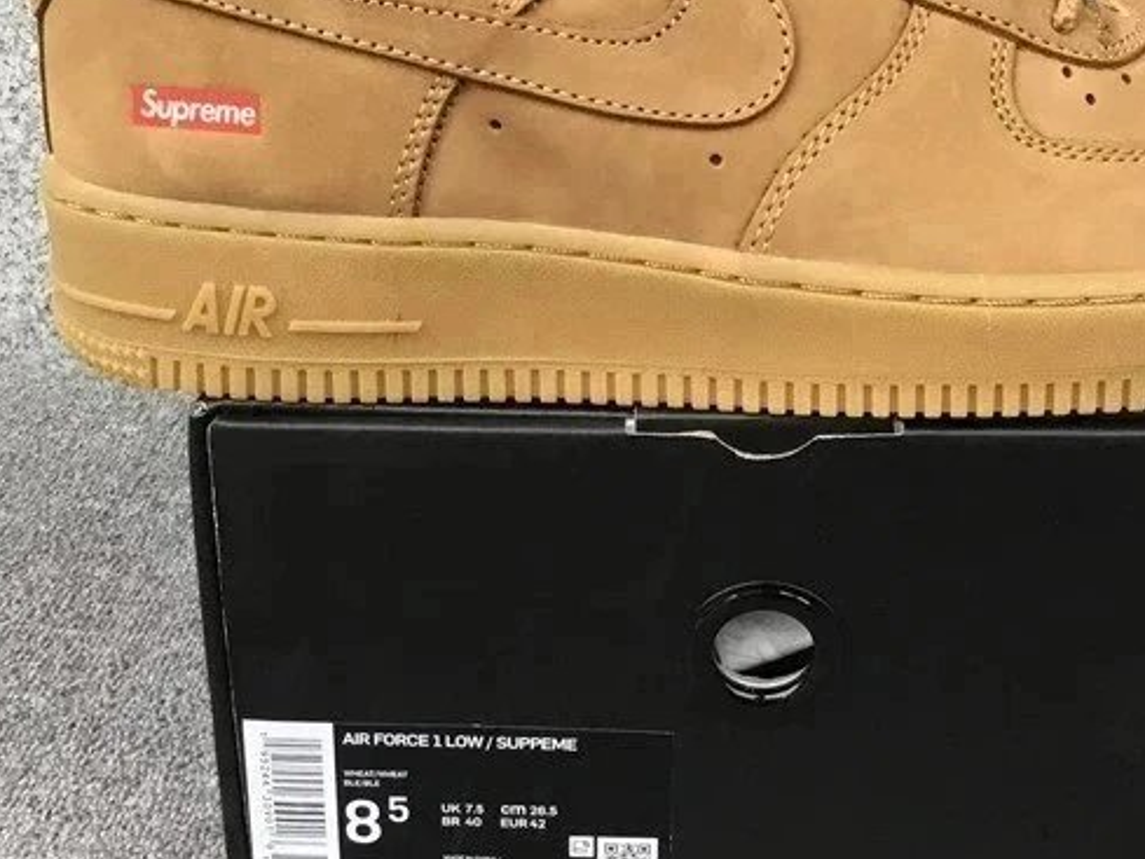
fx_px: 1886
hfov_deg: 33.5
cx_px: 745
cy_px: 284
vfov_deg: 25.5
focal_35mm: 57
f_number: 2.4
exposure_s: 1/33
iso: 32
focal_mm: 3.3
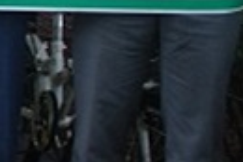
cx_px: -333
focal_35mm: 166
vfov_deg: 7.9
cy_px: -162
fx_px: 1122
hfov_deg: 10.6
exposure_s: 1/40
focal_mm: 20
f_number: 2.8
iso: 200
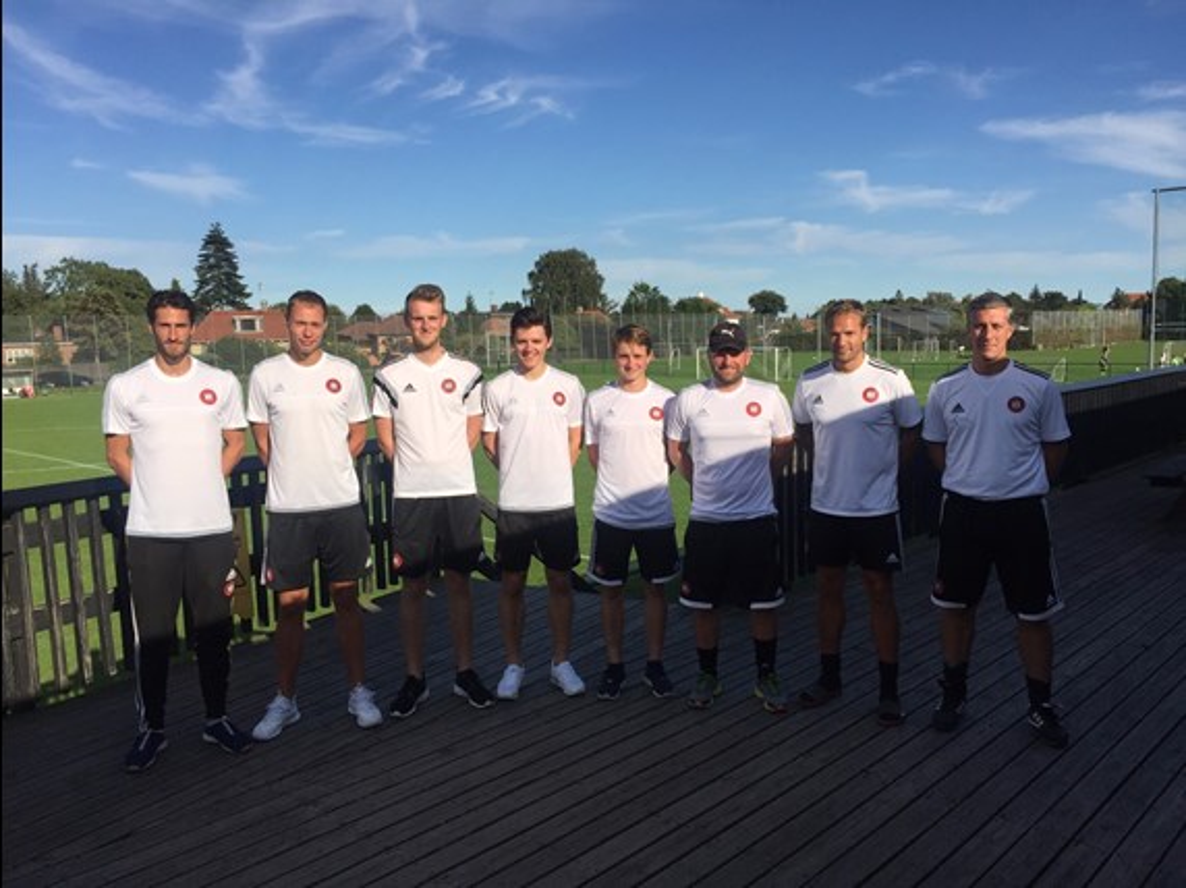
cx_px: 593
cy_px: 444
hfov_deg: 61.7
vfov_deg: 48.2
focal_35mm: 29
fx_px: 993
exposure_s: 1/2825
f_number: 2.2
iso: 32
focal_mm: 4.15
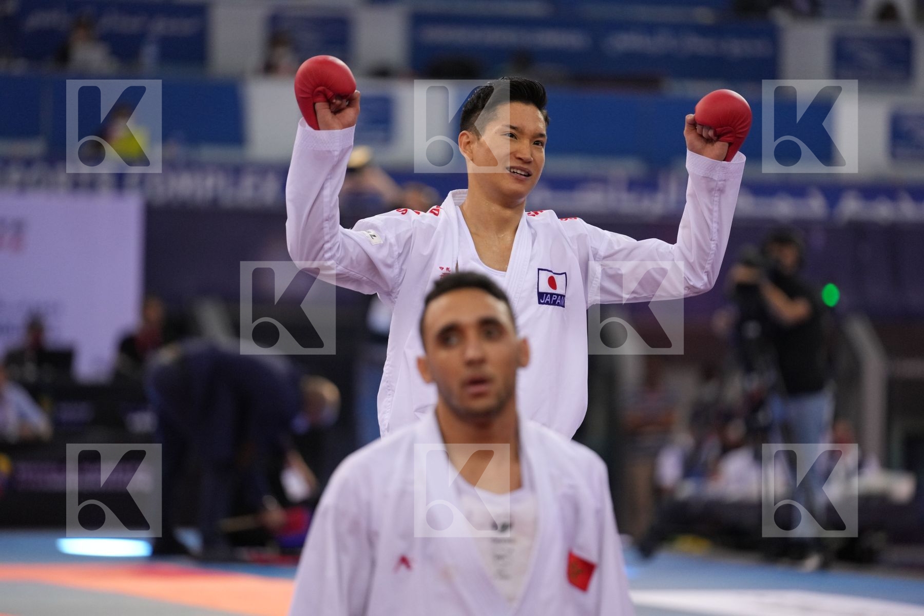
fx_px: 5056
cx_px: 462
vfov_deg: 7.0
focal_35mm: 197
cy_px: 308
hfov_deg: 10.4
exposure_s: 1/1000
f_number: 2.8
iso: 3200
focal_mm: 197
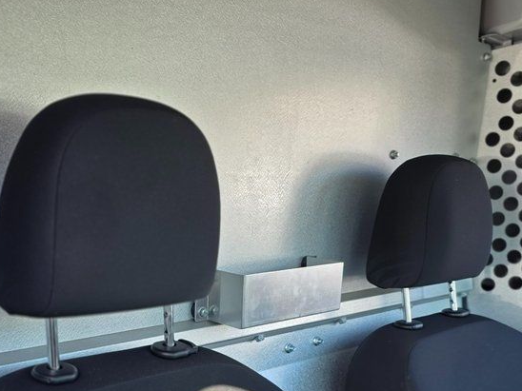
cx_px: 217
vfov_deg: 32.7
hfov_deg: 43.7
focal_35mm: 43
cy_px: 309
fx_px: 648
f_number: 1.7
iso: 50
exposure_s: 1/359
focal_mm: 6.3
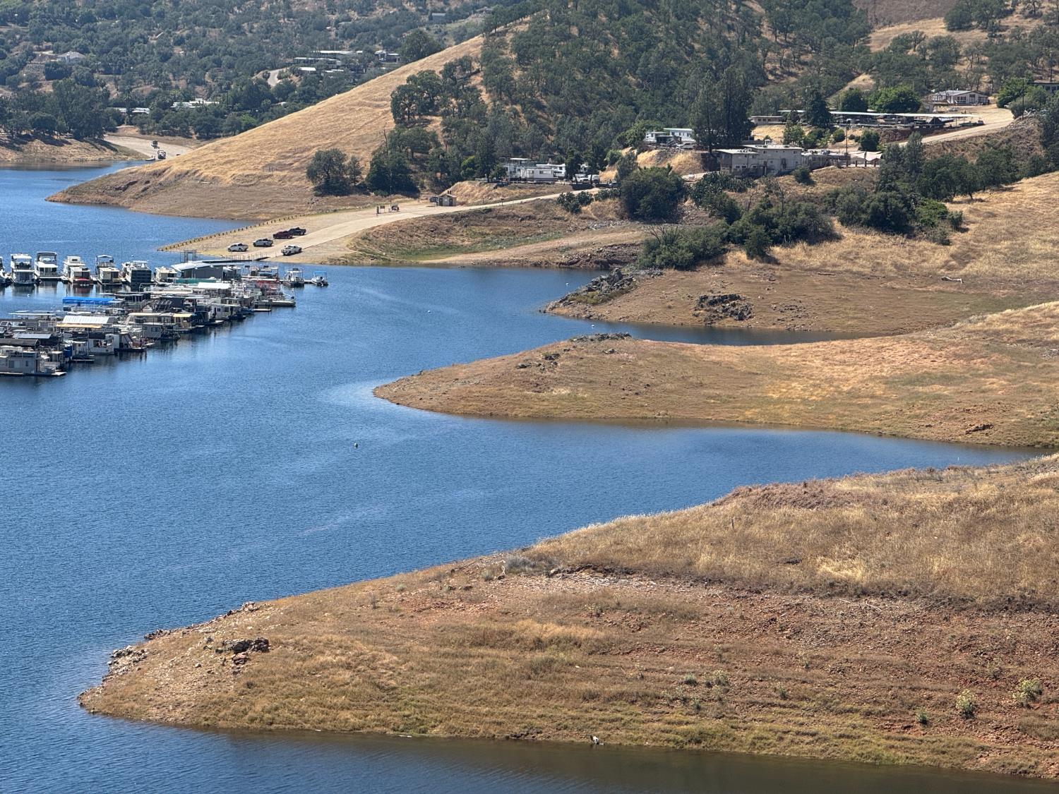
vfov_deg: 12.3
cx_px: 530
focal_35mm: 120
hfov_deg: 16.4
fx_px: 3671
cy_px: 397
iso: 50
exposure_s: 1/1451
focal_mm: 15.66
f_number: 2.8
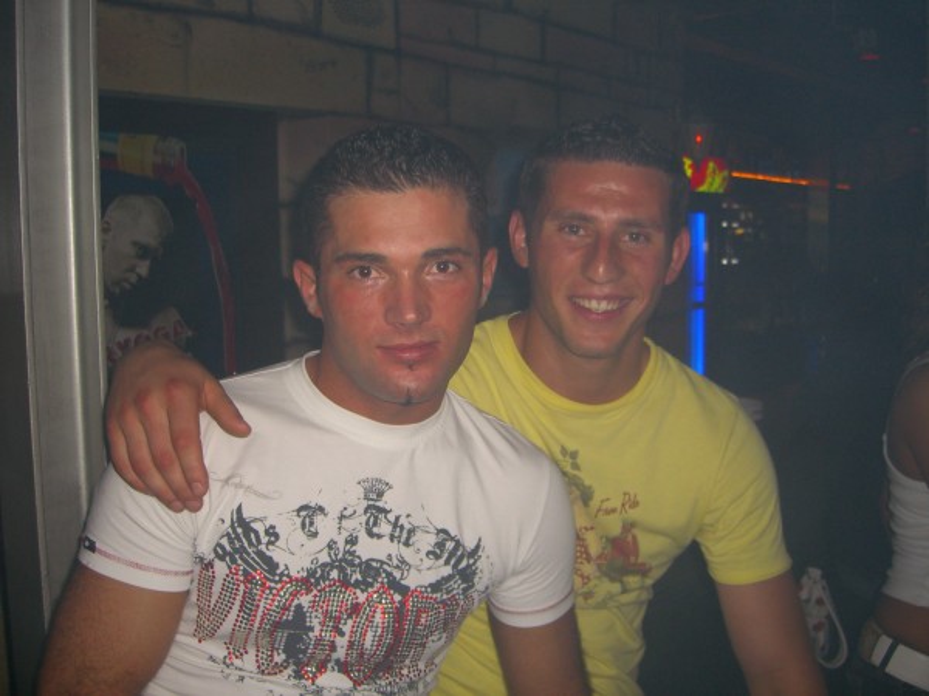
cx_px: 464
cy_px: 348
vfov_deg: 37.7
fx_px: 1020
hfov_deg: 49.0
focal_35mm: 38
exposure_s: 1/60
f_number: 2.8
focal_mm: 7.9
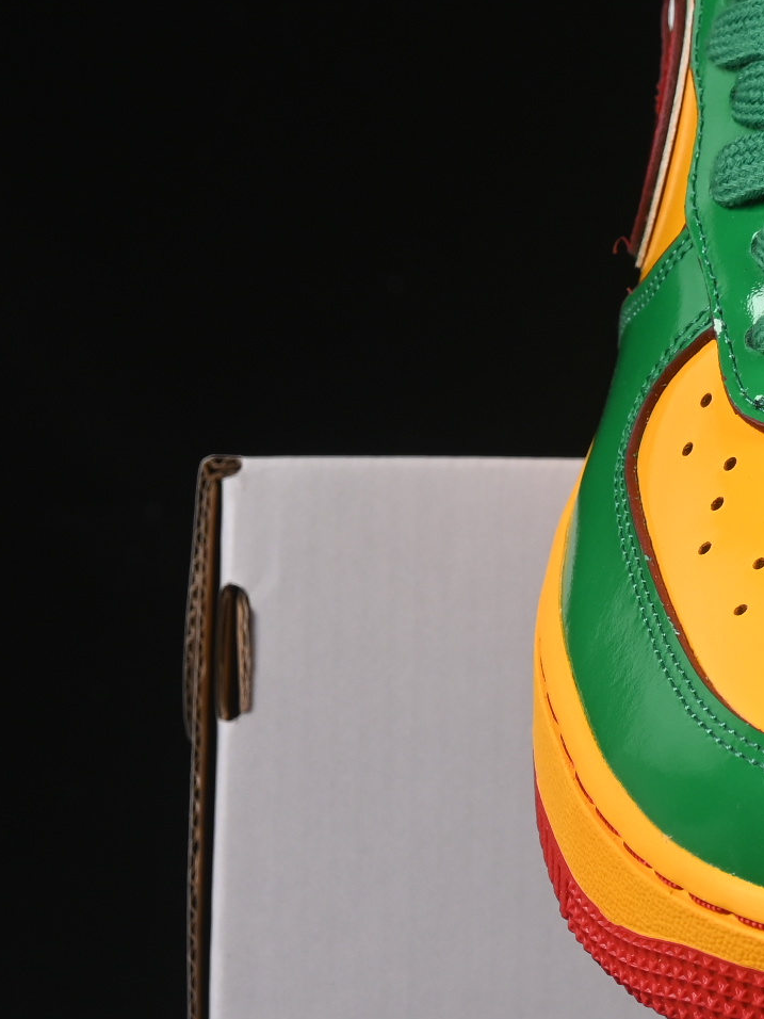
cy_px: 464
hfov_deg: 6.9
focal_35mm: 210
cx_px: 1272
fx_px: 6180
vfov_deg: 9.4
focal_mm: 50
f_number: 7.1
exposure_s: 1/60
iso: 160
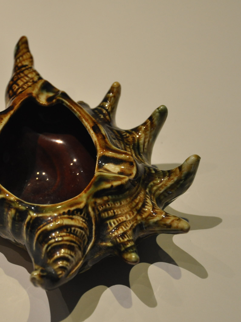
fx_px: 1012
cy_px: 161
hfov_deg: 13.5
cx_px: 43
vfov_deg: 18.0
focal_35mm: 109
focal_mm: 50
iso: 800
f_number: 5
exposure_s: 1/50
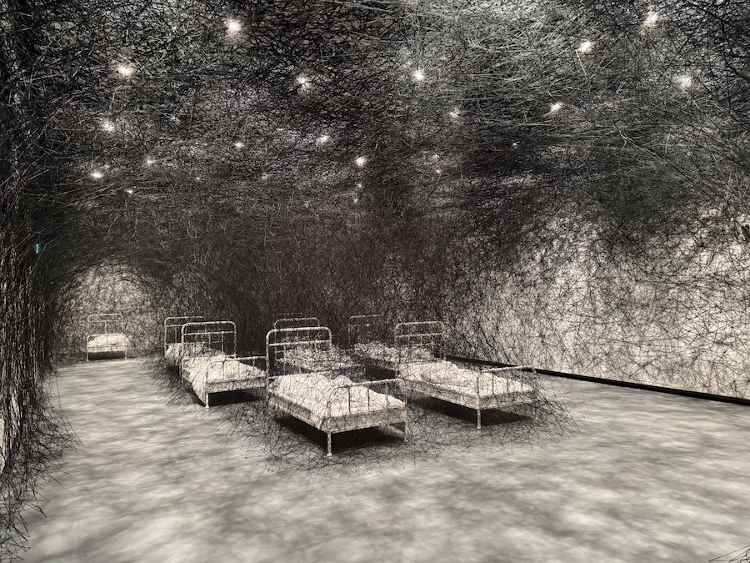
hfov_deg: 71.6
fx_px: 520
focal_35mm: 24
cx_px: 375
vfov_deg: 56.8
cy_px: 282
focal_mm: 6.76
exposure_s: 1/38
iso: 800
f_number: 1.78
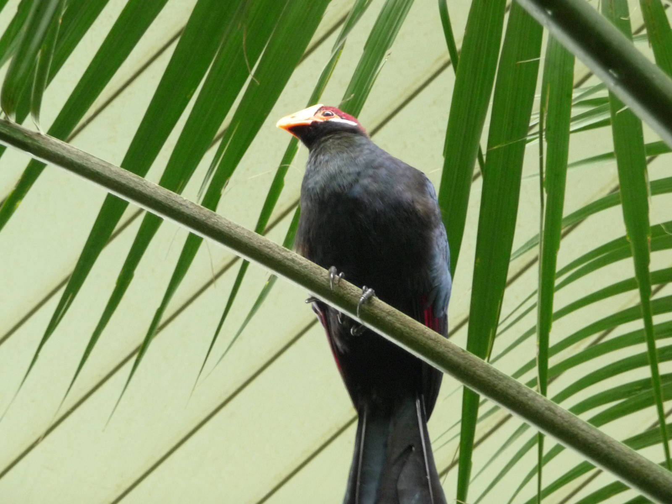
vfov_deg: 7.9
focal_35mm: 188
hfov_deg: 10.5
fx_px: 3650
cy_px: 252
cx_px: 336
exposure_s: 1/10
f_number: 4.8
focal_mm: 29.1
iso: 400
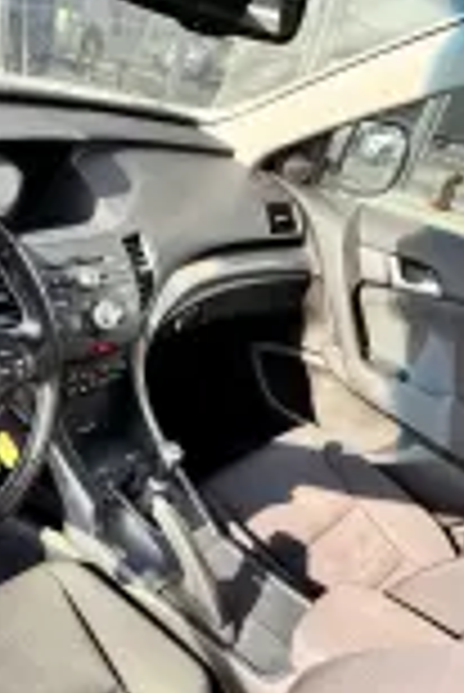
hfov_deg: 38.1
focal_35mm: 34
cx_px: 126
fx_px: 656
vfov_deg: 51.0
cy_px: 590
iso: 40
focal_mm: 2.22
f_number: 2.2
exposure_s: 1/158
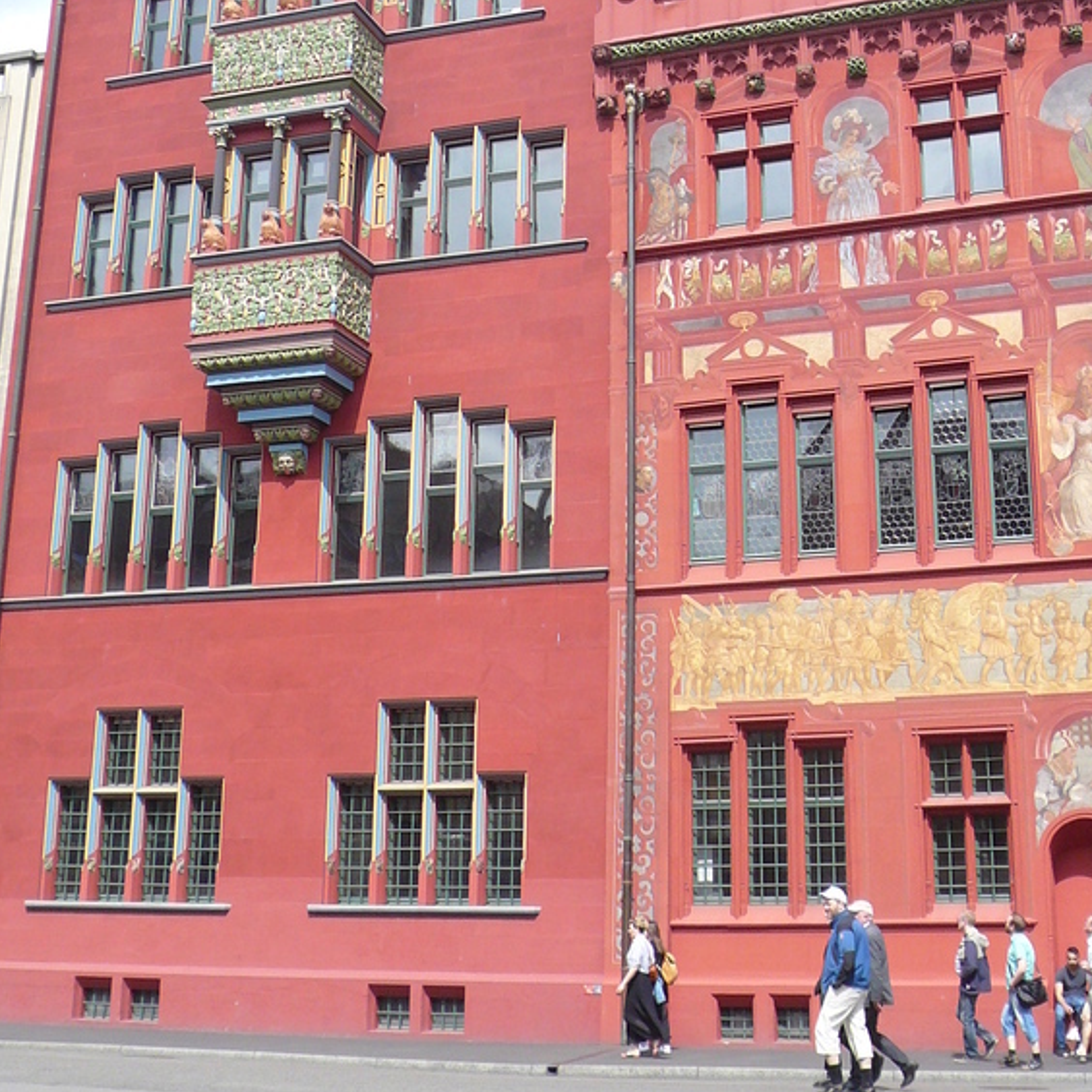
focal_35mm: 53
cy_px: 354
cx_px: 542
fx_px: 1892
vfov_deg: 31.9
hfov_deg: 32.2
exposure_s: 1/160
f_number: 8
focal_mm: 4.7
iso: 100
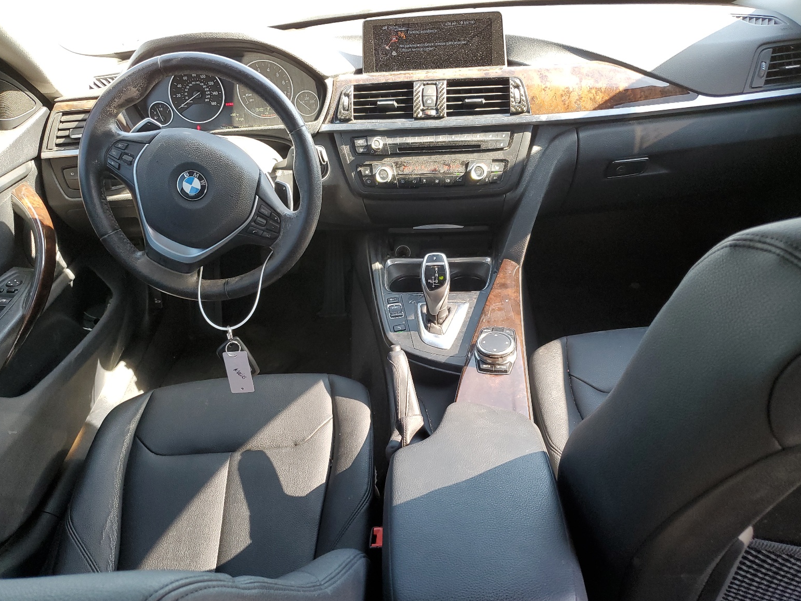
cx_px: 403
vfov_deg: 51.4
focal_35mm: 27
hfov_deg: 65.3
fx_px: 625
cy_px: 308
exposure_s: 1/120
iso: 75
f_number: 1.5
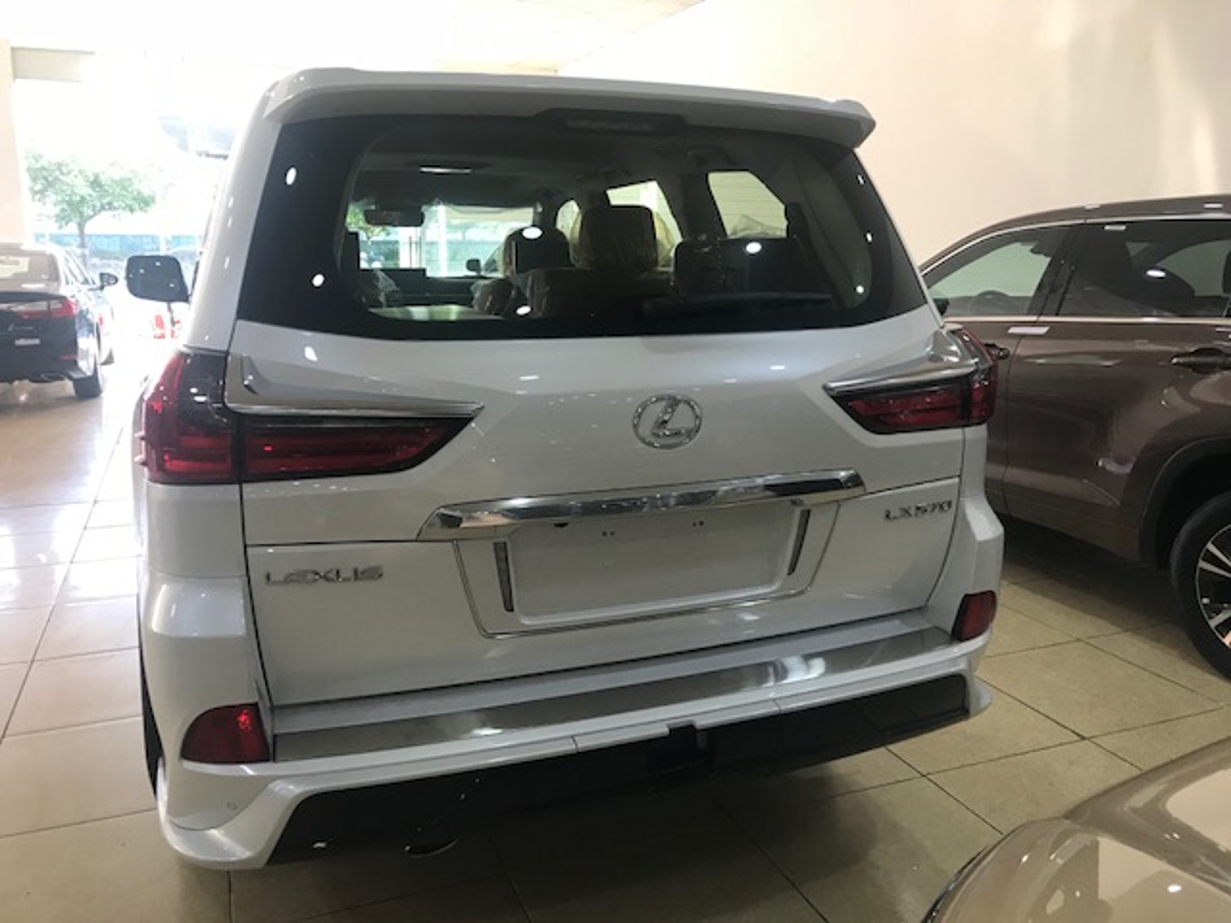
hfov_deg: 63.4
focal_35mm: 28
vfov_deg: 49.7
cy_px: 462
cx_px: 616
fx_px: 996
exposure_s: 1/25
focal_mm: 3.99
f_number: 1.8
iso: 32
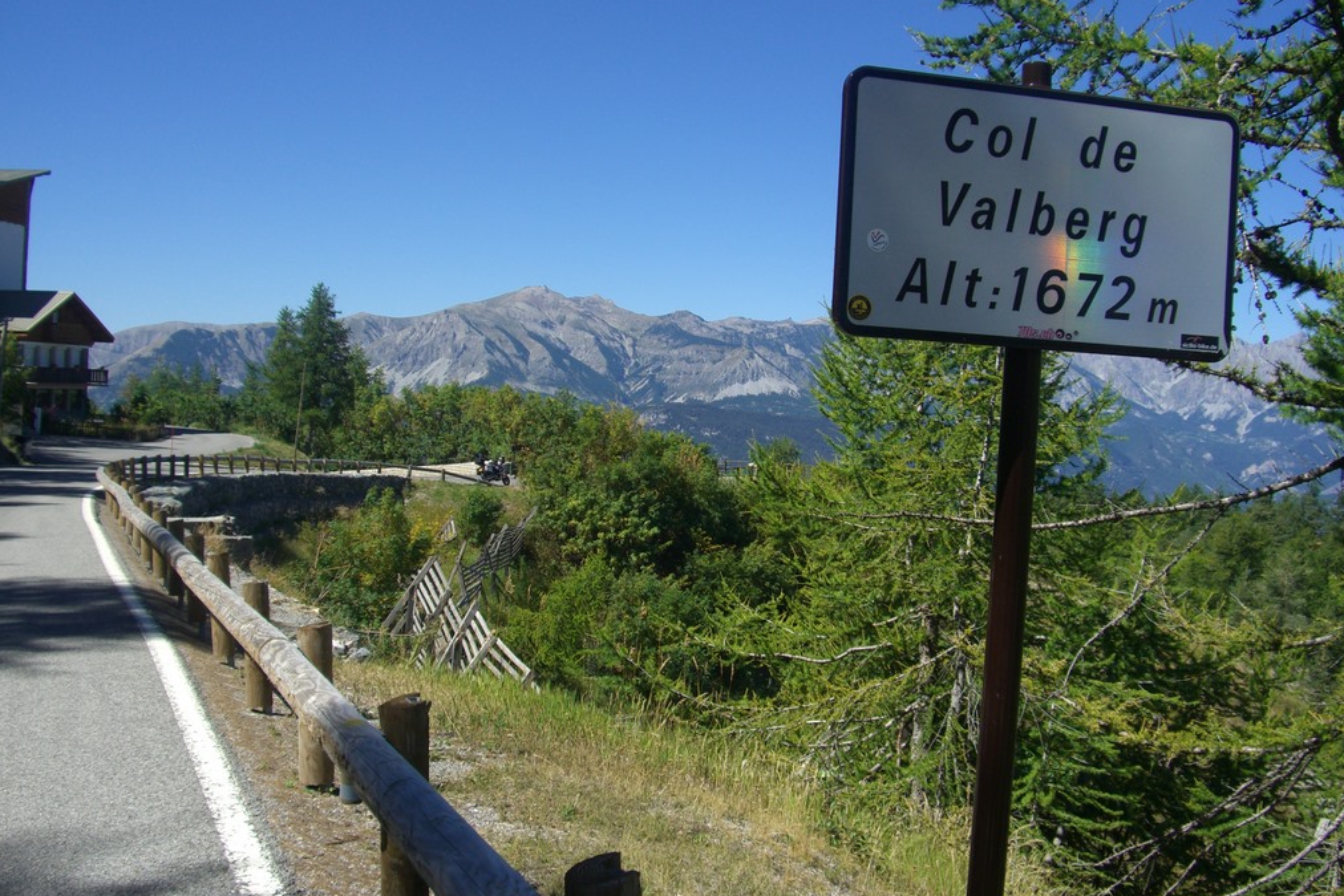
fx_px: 1493
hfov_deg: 48.5
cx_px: 679
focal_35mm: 40
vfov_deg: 33.4
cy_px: 435
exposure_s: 1/250
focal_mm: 7.9
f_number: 5.6
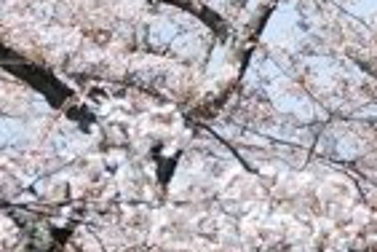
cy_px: 378
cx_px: 770
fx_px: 7979
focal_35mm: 762
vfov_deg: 1.8
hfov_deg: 2.7
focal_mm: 70
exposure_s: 1/250
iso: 100
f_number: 6.3
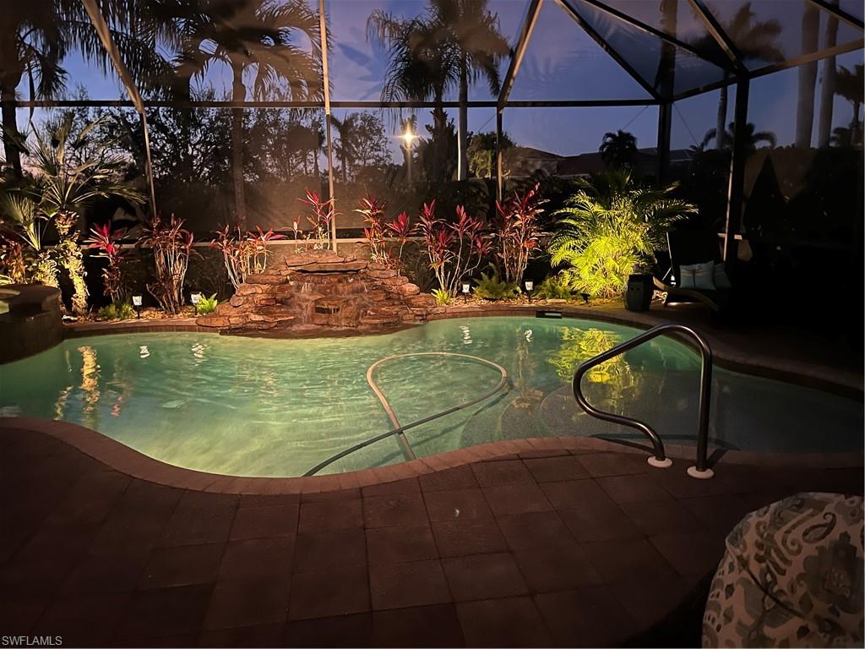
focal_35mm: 26
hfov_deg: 67.3
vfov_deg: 53.1
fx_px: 650
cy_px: 324
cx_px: 432
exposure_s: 1/12
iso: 640
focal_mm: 5.1
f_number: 1.6
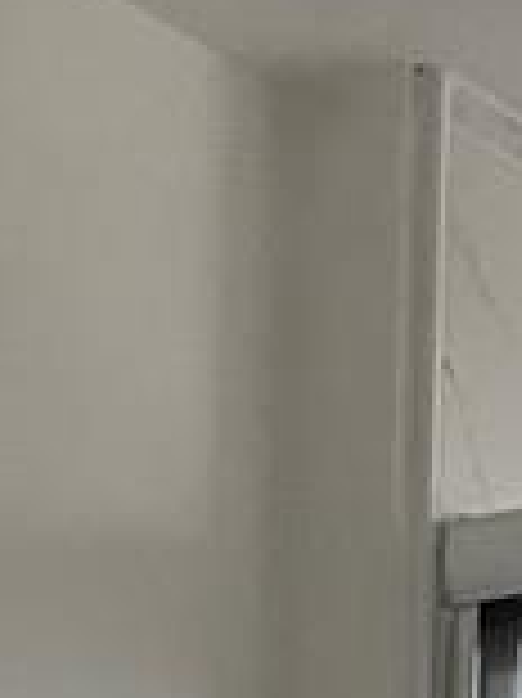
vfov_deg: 8.6
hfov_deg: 8.0
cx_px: 72
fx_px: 3745
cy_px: 2207
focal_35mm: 186
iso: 400
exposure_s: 1/60
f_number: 1.78
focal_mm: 6.76
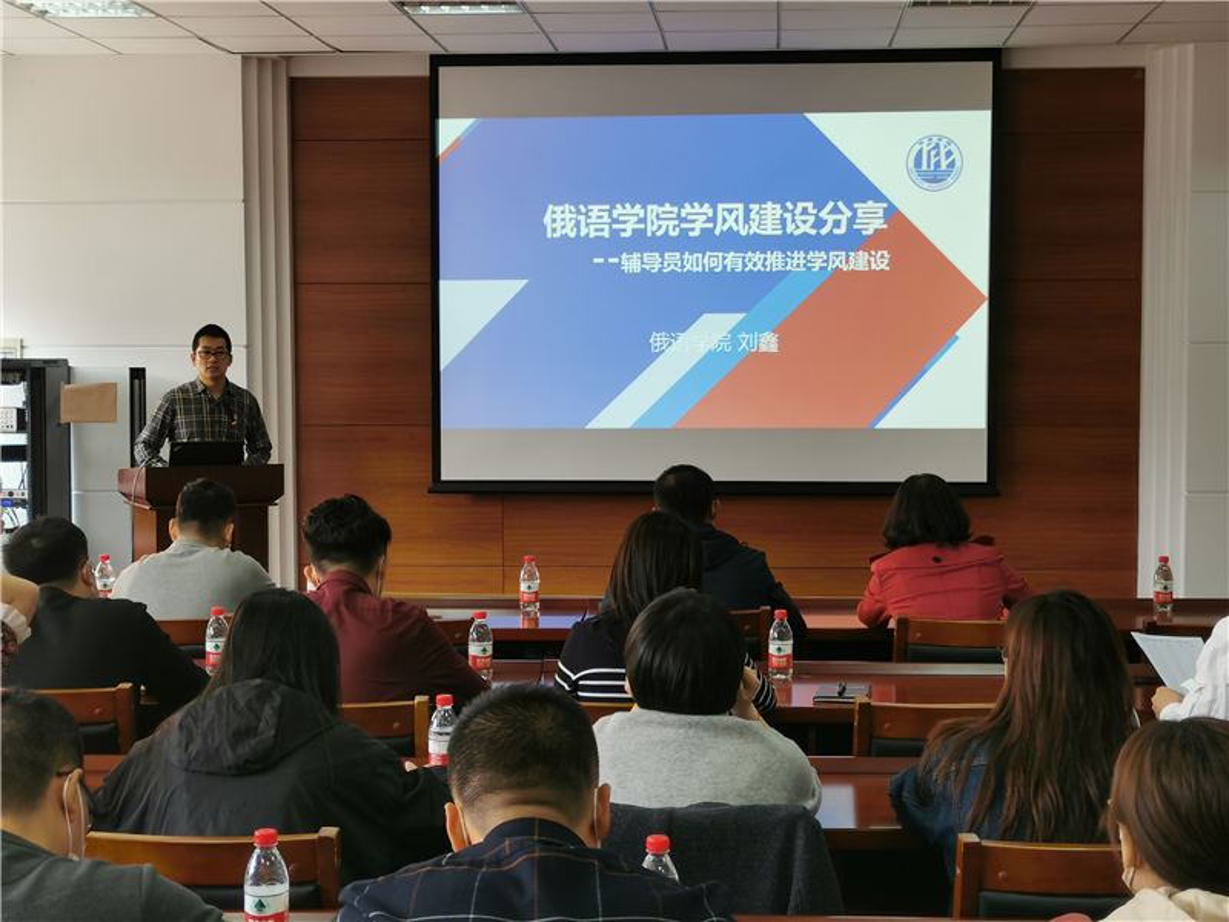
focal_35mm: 55
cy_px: 461
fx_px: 1953
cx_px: 614
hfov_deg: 34.9
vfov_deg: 26.6
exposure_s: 1/100
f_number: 1.8
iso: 80
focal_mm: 5.58
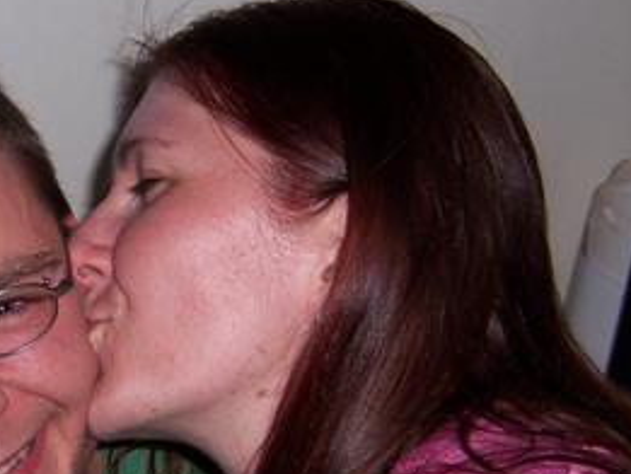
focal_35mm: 81
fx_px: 1477
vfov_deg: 18.1
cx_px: 97
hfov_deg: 23.6
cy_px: 353
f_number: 2.8
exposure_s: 1/60
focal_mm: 5.5
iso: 80
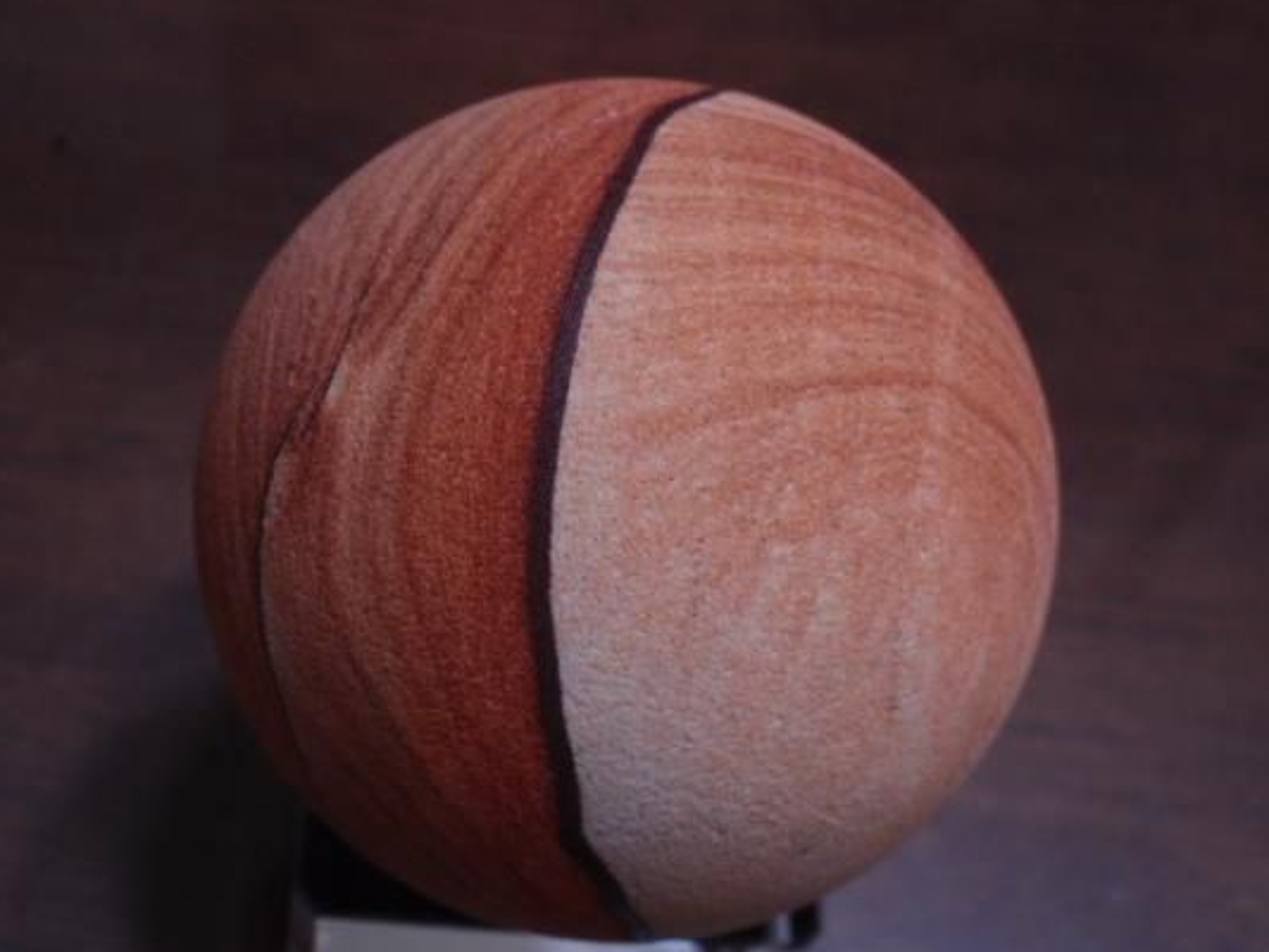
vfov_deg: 30.2
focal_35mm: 48
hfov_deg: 39.6
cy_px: 557
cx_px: 598
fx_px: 1760
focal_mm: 7.25
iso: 200
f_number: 3.9
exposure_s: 1/40
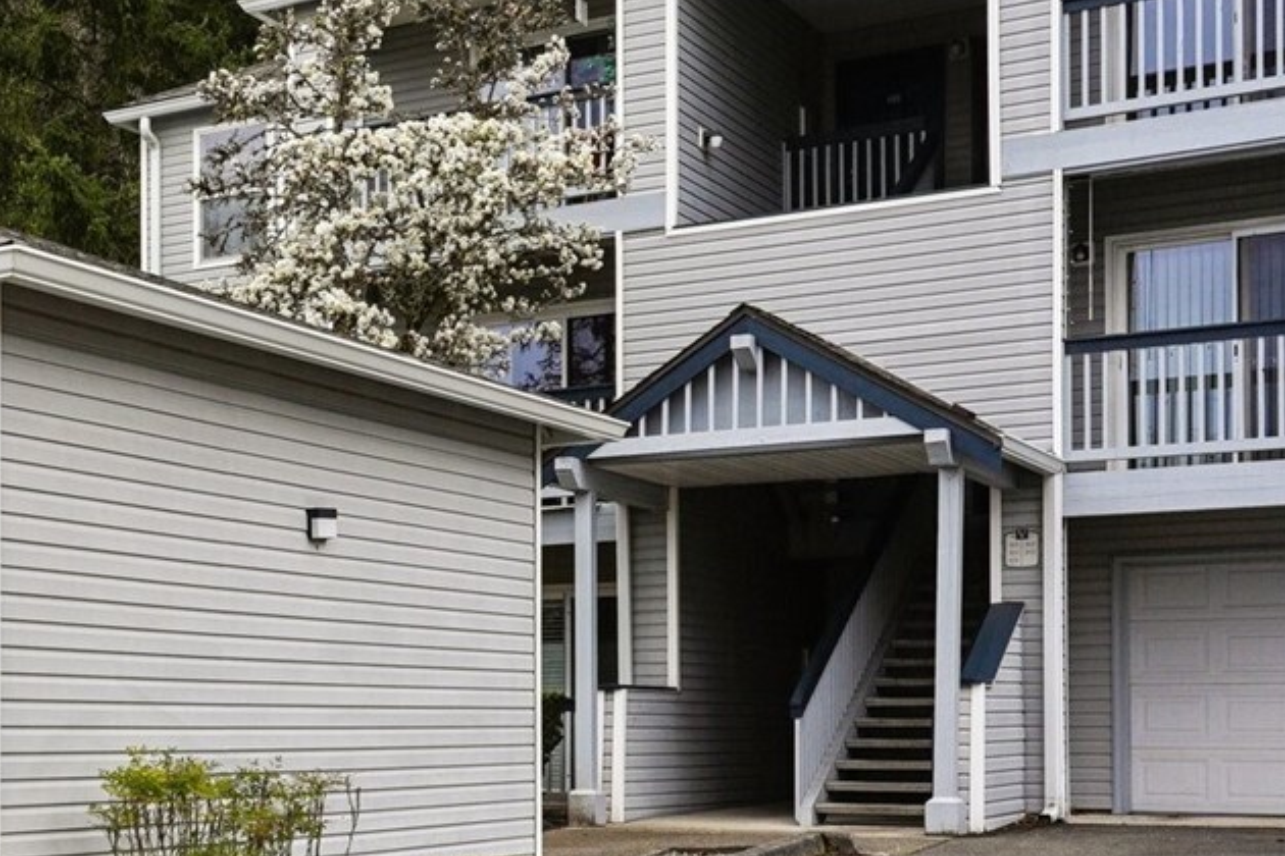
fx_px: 2213
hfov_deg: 28.1
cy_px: 614
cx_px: -274
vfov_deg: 21.8
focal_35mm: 62
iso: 320
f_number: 8
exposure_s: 1/125
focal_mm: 23
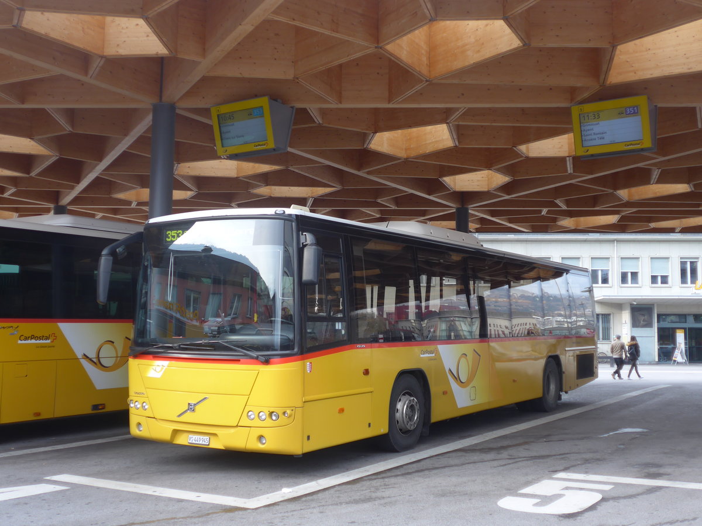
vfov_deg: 35.1
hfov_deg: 45.8
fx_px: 831
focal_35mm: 41
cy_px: 263
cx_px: 351
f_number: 2.6
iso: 80
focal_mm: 8.4
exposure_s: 1/125
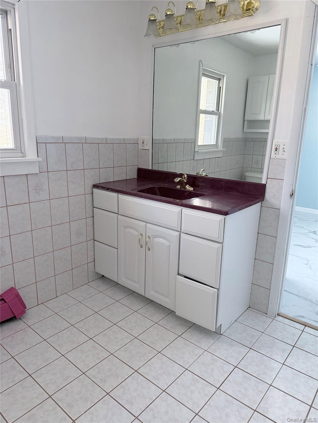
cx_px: 159
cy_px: 212
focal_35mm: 24
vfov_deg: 71.6
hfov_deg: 56.8
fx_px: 294
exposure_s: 1/110
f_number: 1.78
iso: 200
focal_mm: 6.76
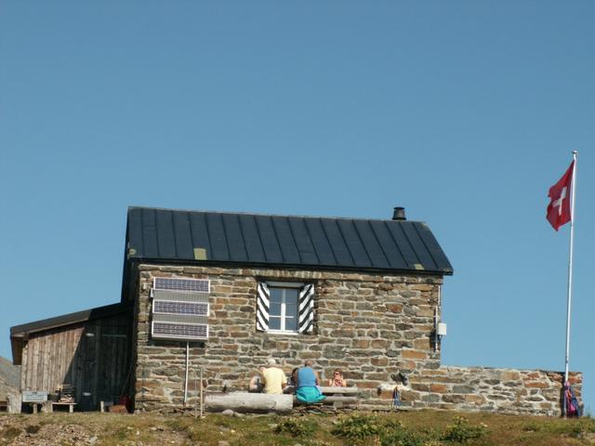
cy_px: 223
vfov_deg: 12.1
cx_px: 298
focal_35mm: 122
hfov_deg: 16.1
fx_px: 2097
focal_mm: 19.98
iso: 50
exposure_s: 1/200
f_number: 8
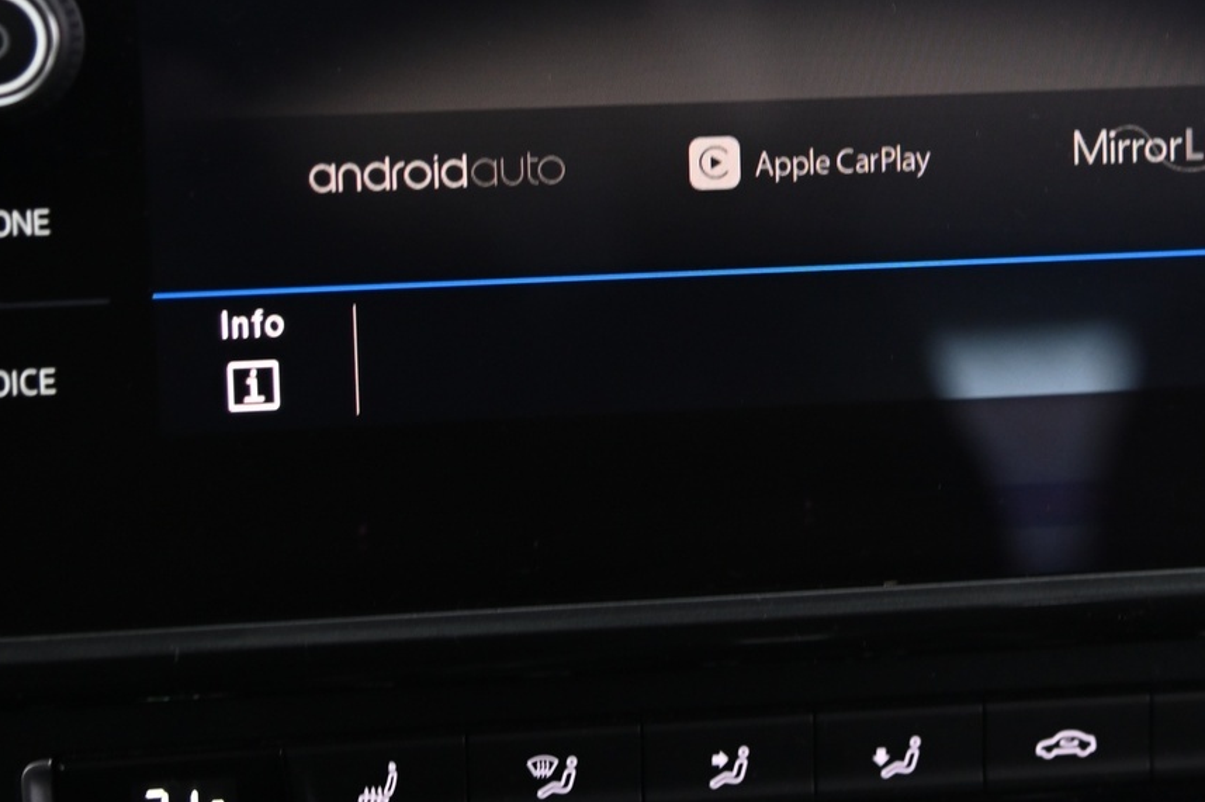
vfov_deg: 14.9
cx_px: 752
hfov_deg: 22.3
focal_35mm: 91
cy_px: 146
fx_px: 3044
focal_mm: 48
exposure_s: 1/15
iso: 2000
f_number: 4
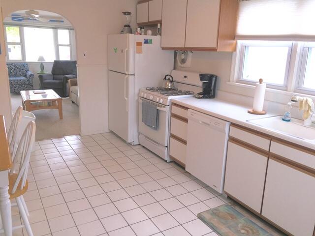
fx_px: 264
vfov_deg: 48.2
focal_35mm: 29
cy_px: 118
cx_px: 158
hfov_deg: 61.7
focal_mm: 4.15
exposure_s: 1/39
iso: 32
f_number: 2.2
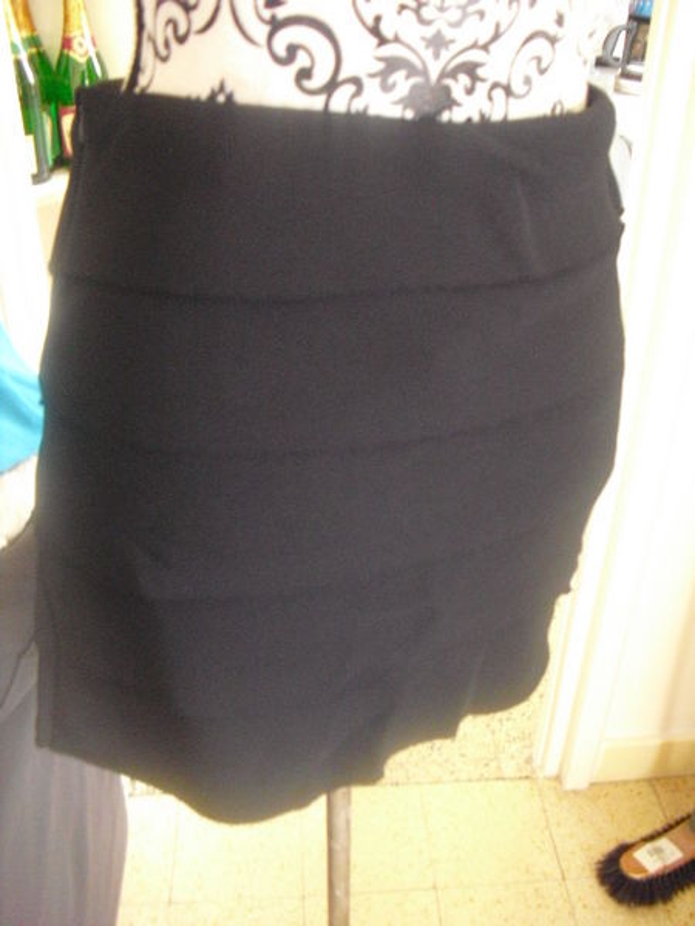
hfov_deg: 39.7
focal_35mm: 36
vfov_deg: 51.4
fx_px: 964
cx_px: 348
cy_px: 463
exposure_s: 1/8
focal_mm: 6.3
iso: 800
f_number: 3.1
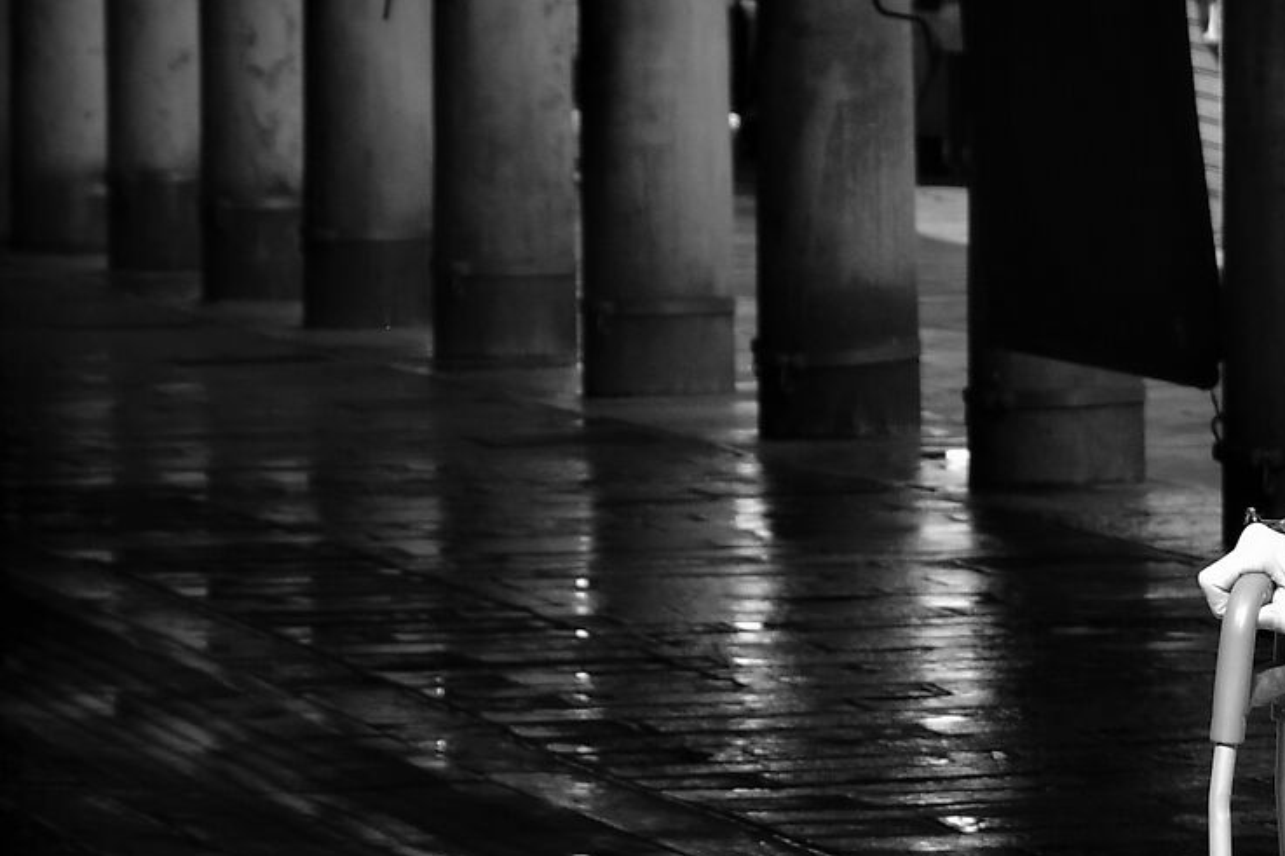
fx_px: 12204
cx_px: 1785
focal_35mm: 342
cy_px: 544
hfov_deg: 6.0
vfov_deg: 4.0
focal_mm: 70
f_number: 10
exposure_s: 1/500
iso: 250
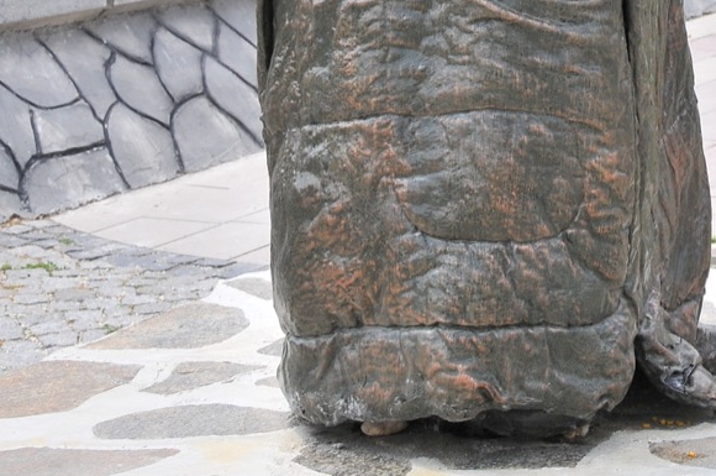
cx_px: 848
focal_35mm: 121
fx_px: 2403
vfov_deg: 10.9
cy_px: -198
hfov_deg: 16.3
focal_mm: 26
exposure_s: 1/640
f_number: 6.3
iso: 250
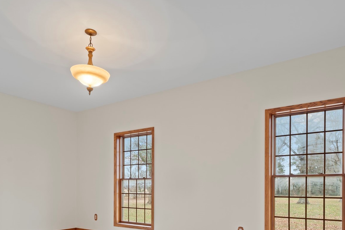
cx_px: 177
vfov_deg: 44.2
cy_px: 184
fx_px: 268
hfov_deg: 65.5
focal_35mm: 28
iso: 250
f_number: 9
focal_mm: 16
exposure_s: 1/2
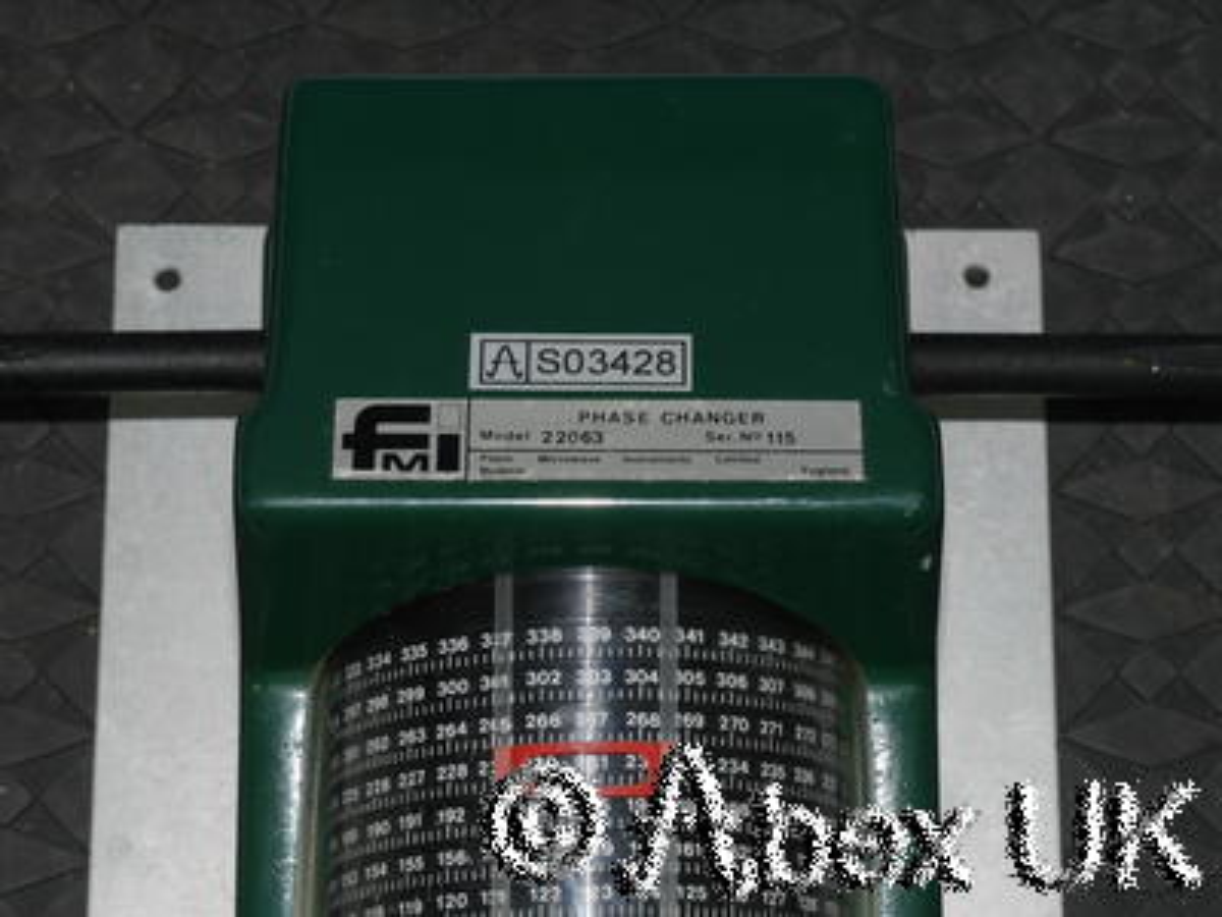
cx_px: 611
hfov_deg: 17.9
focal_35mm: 110
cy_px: 458
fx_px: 3883
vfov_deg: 13.5
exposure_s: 1/60
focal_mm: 55
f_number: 11
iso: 400
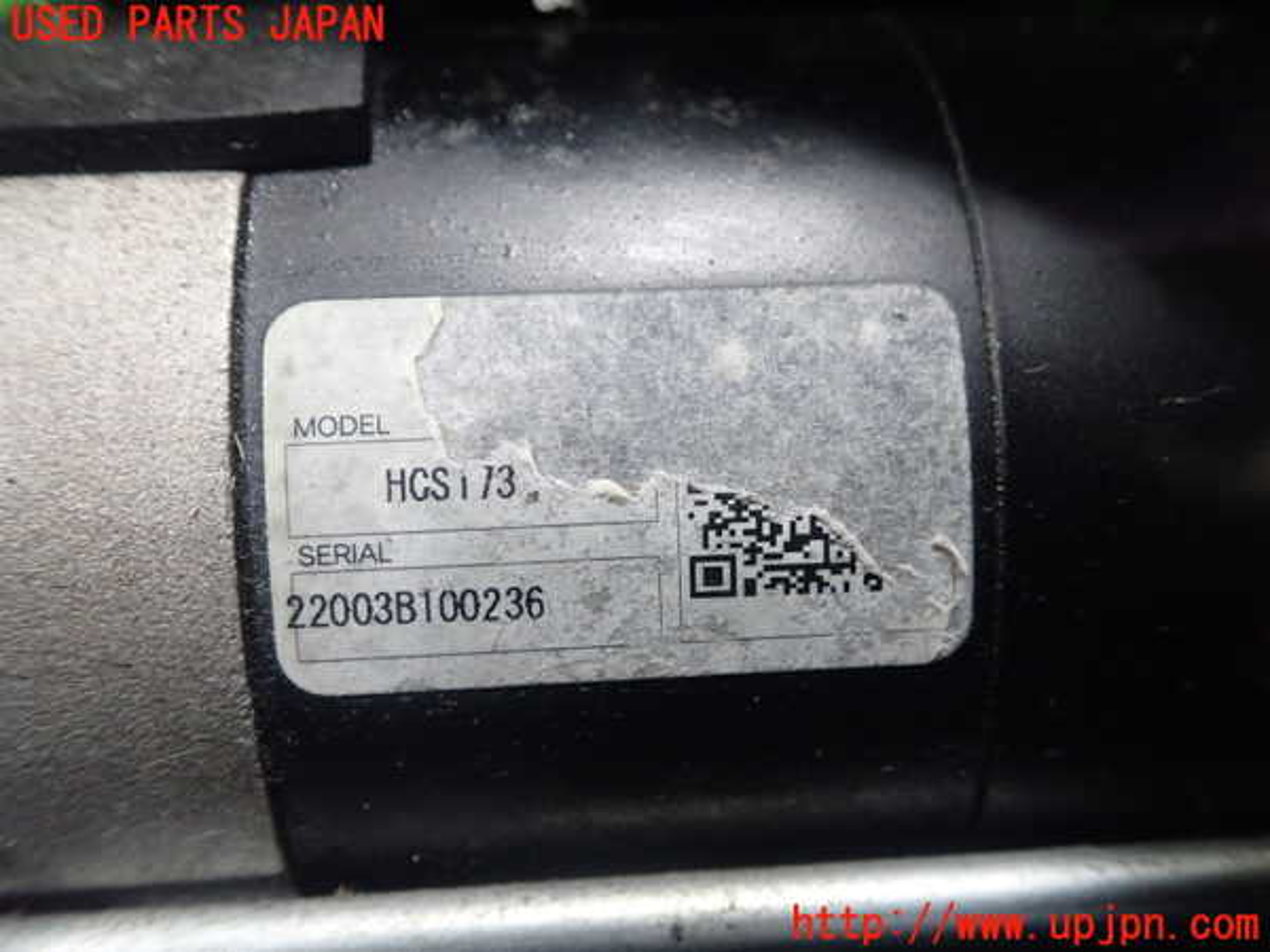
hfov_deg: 60.0
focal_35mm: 30
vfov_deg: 46.8
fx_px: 1101
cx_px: 635
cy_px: 476
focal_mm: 5.5
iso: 640
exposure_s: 1/125
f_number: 2.3
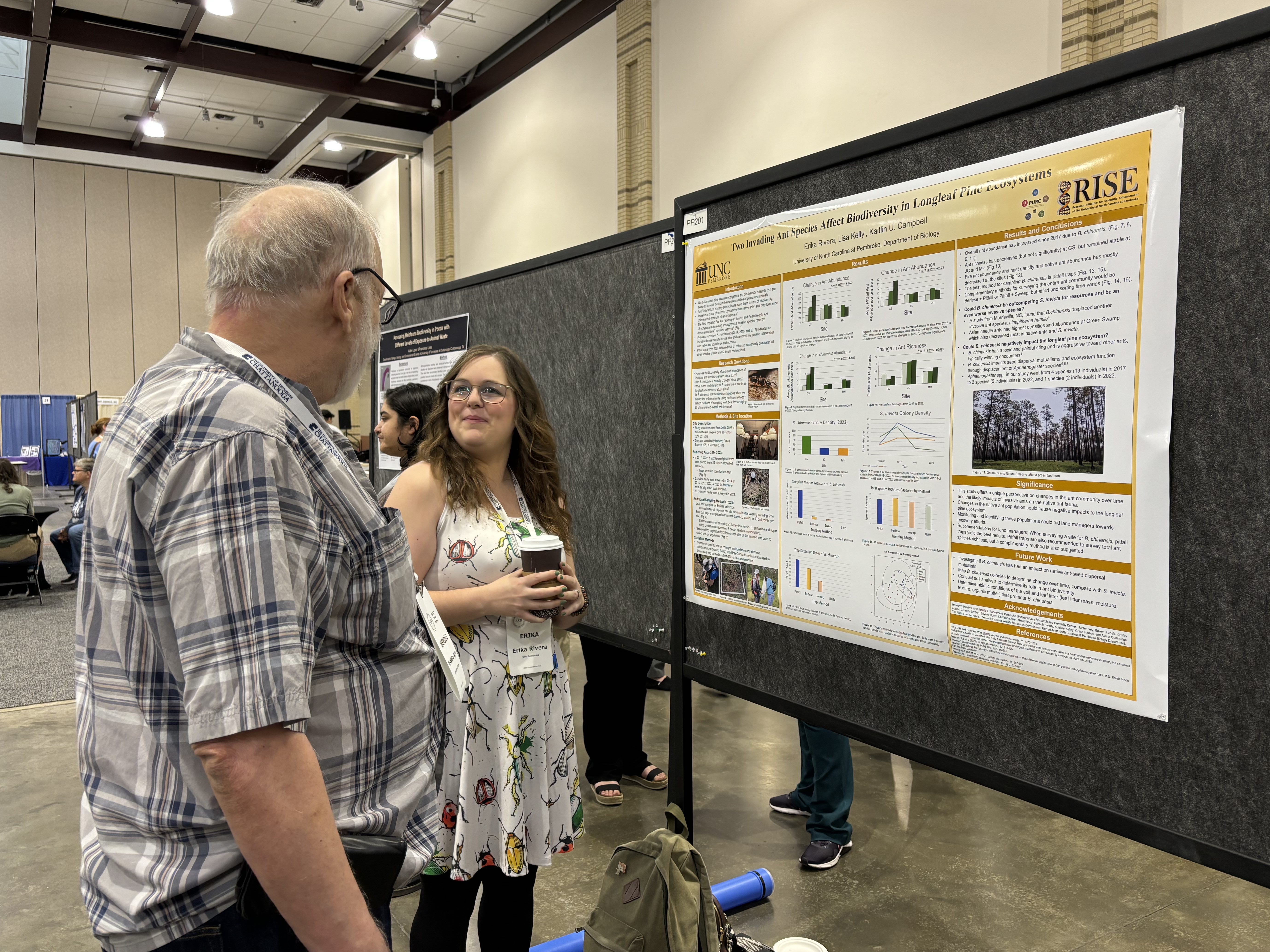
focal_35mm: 27
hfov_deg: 65.3
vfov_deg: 51.3
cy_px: 459
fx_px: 991
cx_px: 659
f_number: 1.6
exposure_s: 1/60
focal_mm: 5.96
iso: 125
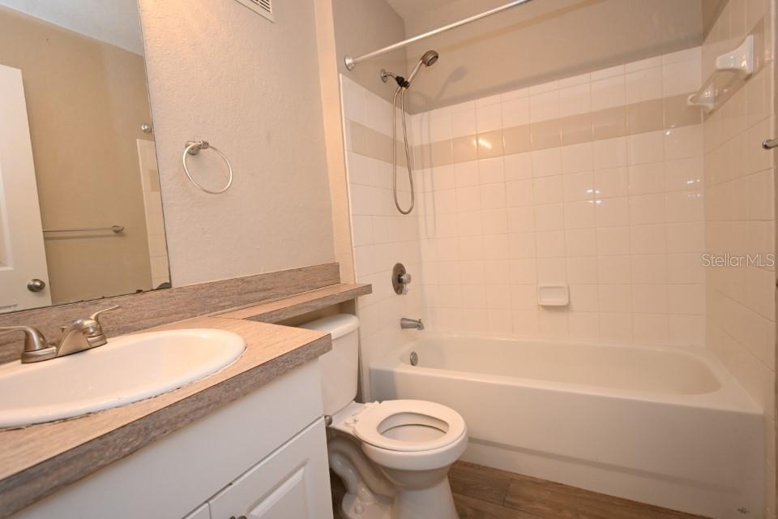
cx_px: 389
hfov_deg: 95.0
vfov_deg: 72.1
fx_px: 357
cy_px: 260
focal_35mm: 16
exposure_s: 1/60
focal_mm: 11
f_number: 4.8
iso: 640
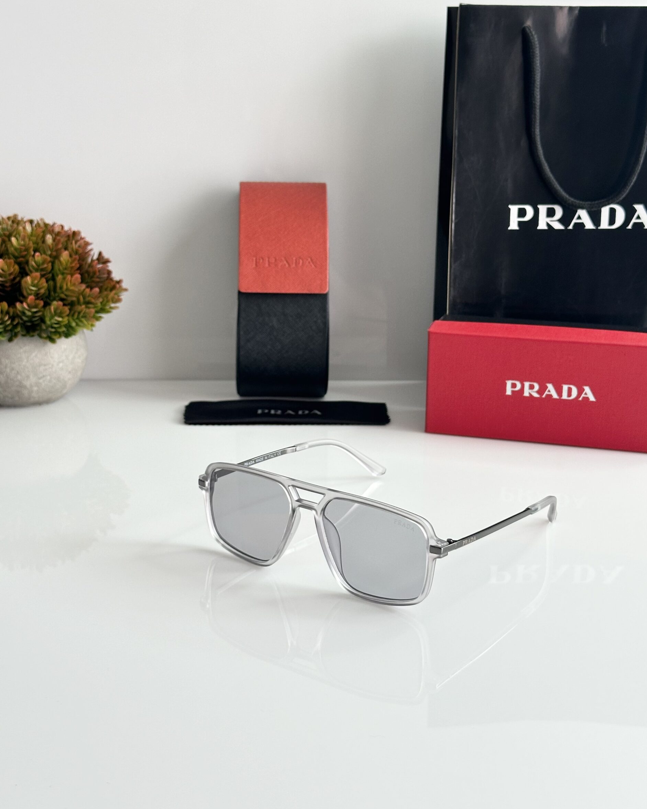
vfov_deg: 36.7
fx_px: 1221
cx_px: 330
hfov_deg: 29.7
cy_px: 395
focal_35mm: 51
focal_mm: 6.86
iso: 80
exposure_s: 1/70
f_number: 1.78
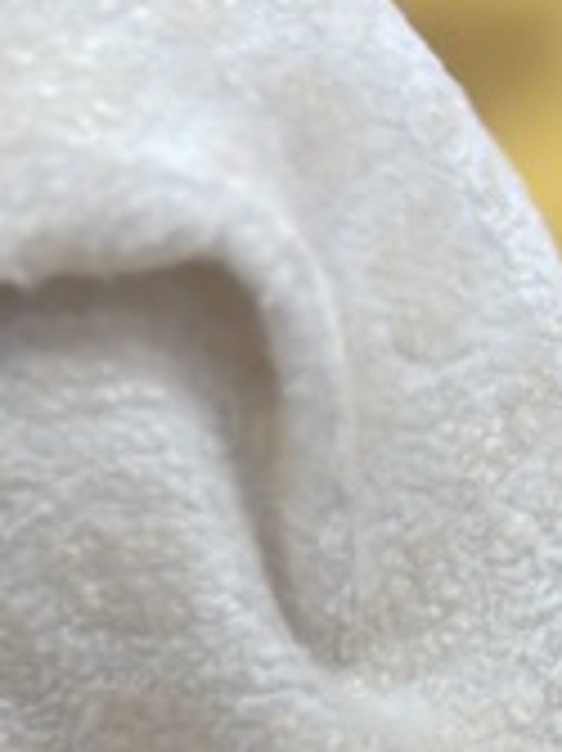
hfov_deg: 7.1
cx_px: -22
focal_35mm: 208
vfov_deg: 7.4
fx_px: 4508
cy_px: 2799
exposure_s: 1/50
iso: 100
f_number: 1.6
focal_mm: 5.96
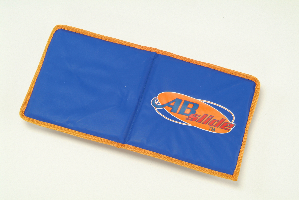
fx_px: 649
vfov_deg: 17.5
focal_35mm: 78
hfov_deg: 26.0
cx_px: 150
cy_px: 100
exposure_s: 1/125
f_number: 19
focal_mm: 52
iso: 200
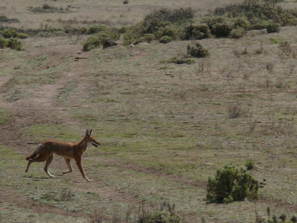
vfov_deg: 2.2
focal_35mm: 668
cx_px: 109
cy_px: 112
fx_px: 5733
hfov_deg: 3.0
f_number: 5.6
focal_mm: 88.8
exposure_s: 1/200
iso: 100
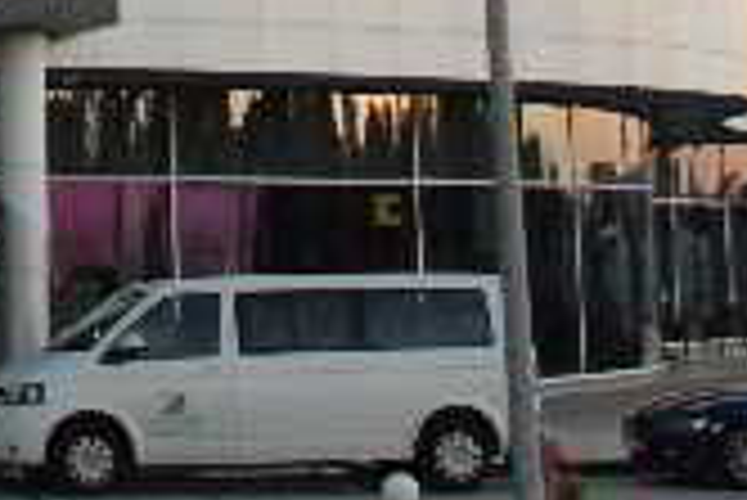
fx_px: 3614
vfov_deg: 7.7
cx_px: -284
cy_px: -401
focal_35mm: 174
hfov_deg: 11.4
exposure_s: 1/640
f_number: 4
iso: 1600
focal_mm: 24
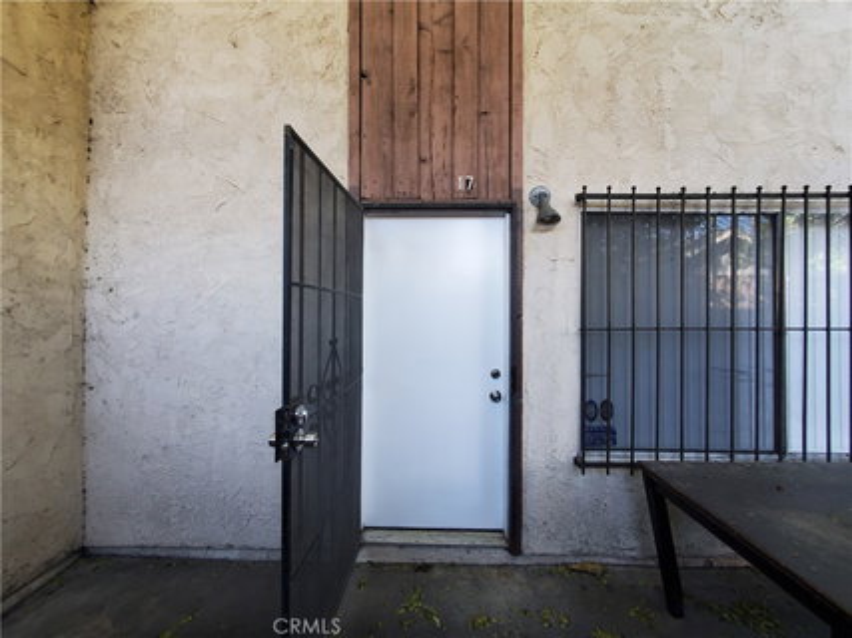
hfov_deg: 106.2
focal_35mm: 13
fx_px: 320
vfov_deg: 89.9
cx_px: 426
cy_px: 319
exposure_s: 1/60
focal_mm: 1.8
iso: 125
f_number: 2.2
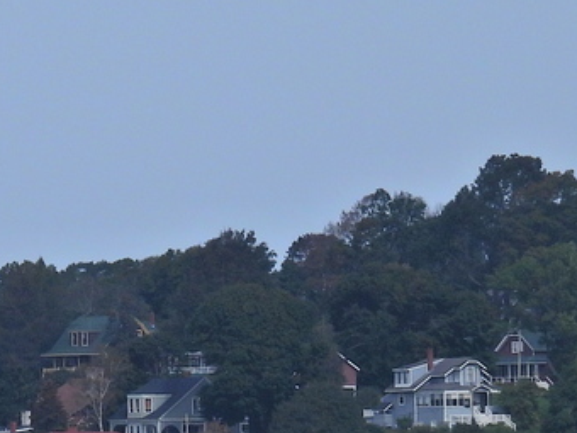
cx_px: -385
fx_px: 12551
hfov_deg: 2.6
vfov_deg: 2.0
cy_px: 416
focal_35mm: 753
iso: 100
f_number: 4.5
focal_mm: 35.7
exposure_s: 1/1250
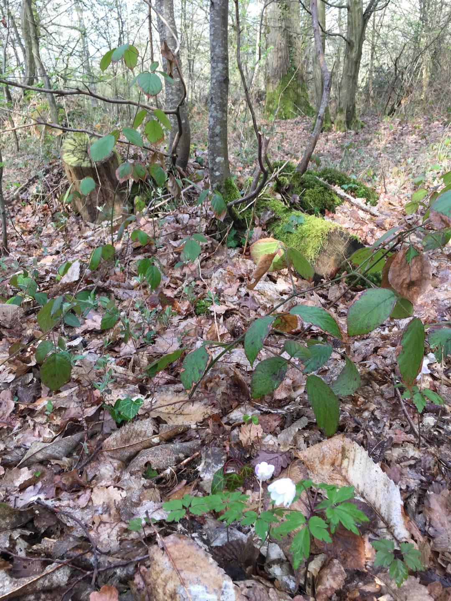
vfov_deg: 61.7
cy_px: 300
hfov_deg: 48.2
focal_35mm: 29
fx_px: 504
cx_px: 226
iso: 32
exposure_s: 1/100
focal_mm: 4.15
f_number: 2.2
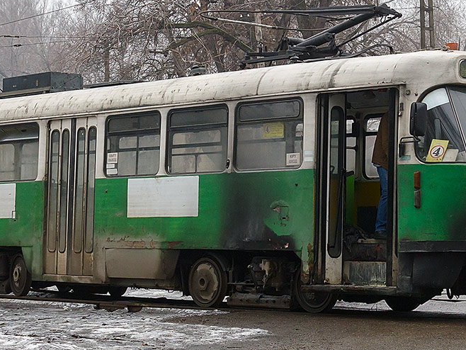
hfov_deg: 21.3
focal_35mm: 92
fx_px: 1237
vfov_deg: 16.1
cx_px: 261
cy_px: 138
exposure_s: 1/400
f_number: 6.3
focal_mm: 35
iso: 250
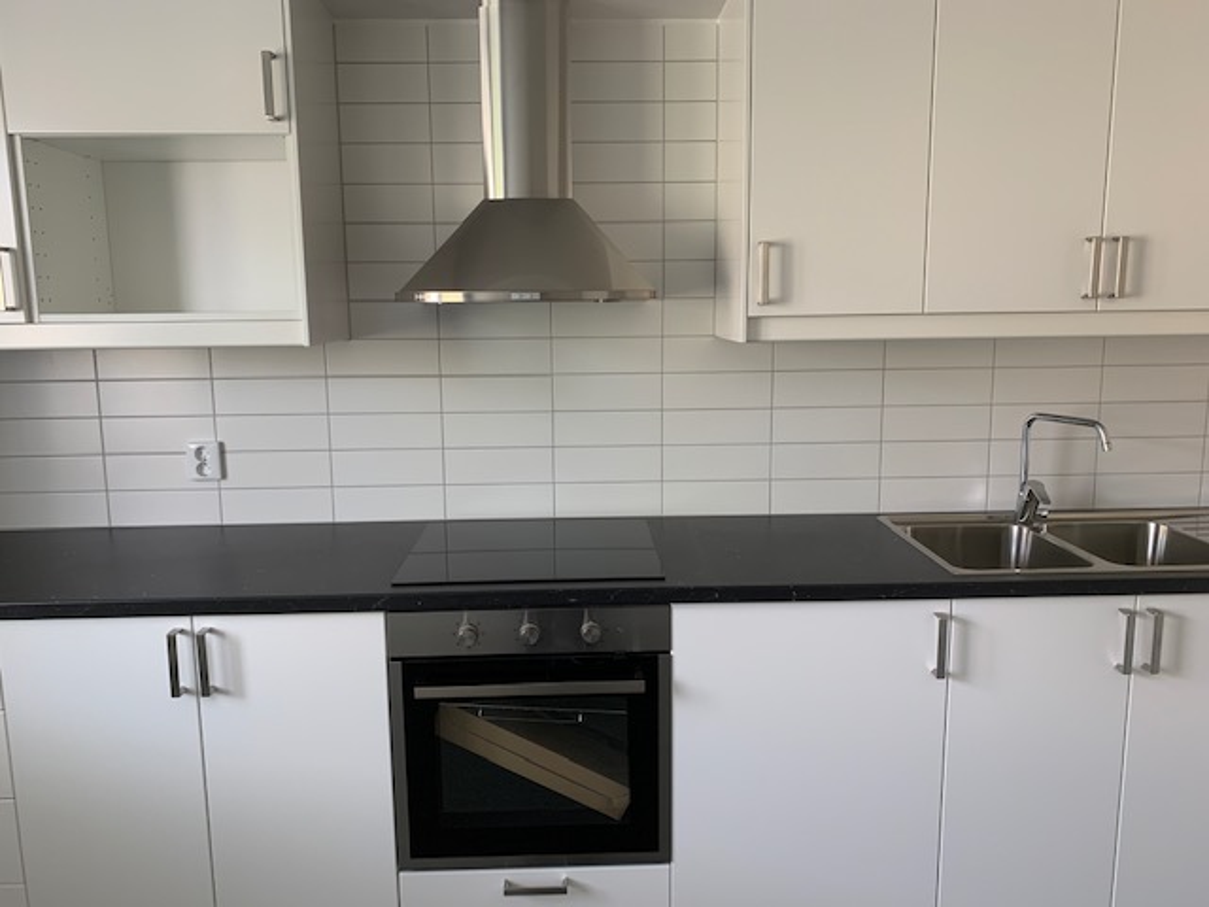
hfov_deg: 67.3
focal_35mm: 26
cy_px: 454
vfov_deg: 53.1
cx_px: 604
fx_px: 908
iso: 100
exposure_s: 1/60
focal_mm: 4.25
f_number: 1.8
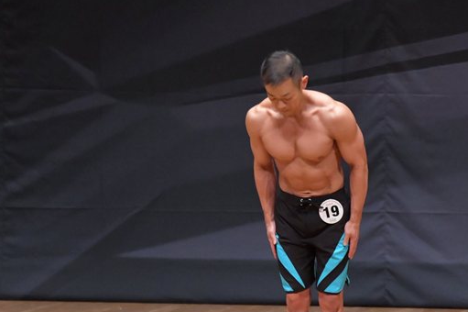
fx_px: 5612
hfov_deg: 4.8
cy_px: 217
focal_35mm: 432
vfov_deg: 3.2
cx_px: 336
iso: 6400
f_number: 5.6
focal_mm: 190
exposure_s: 1/400
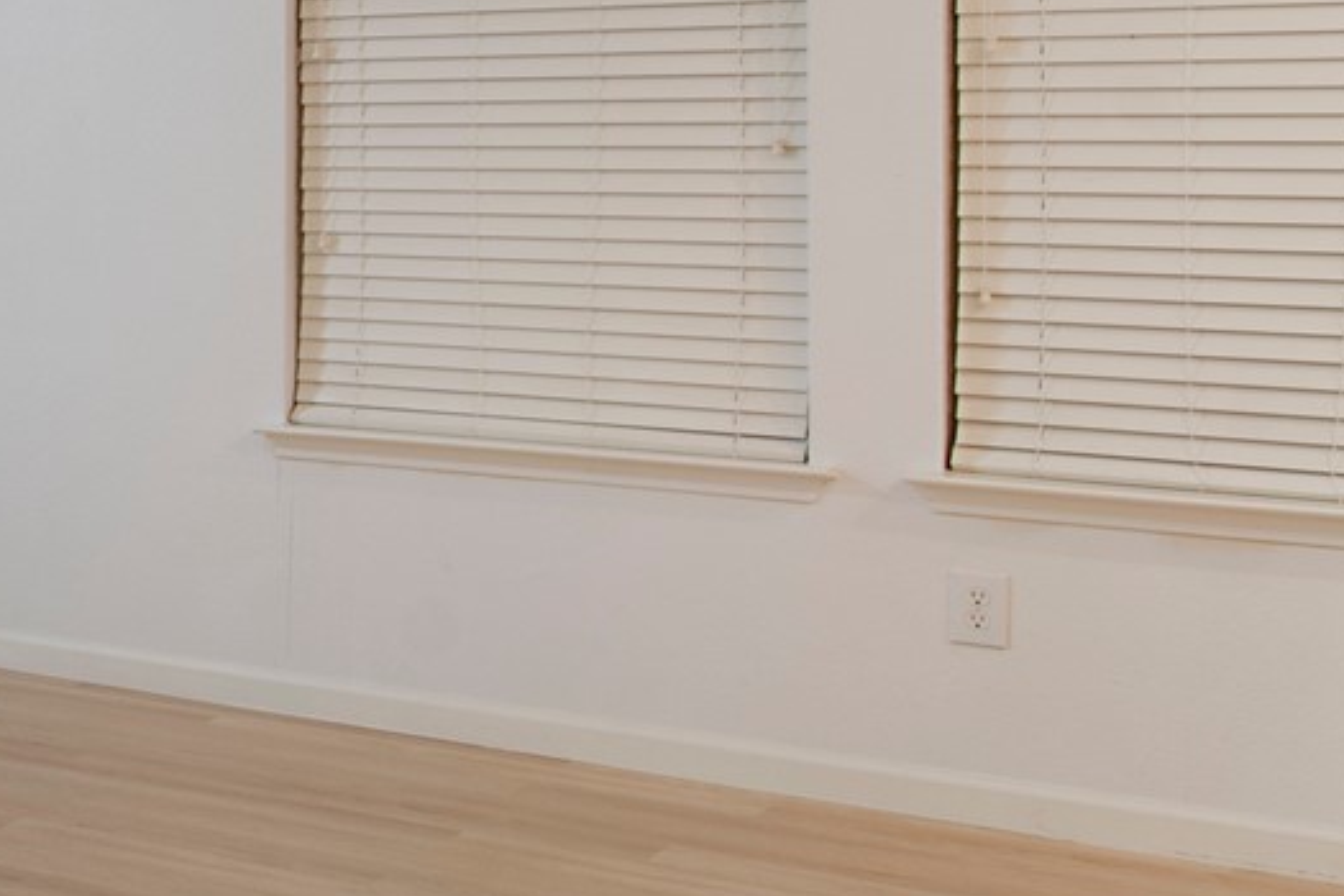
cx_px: -940
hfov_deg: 22.5
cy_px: 122
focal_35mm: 62
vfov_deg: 21.5
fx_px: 2314
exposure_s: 1/10
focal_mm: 10
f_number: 11
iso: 100
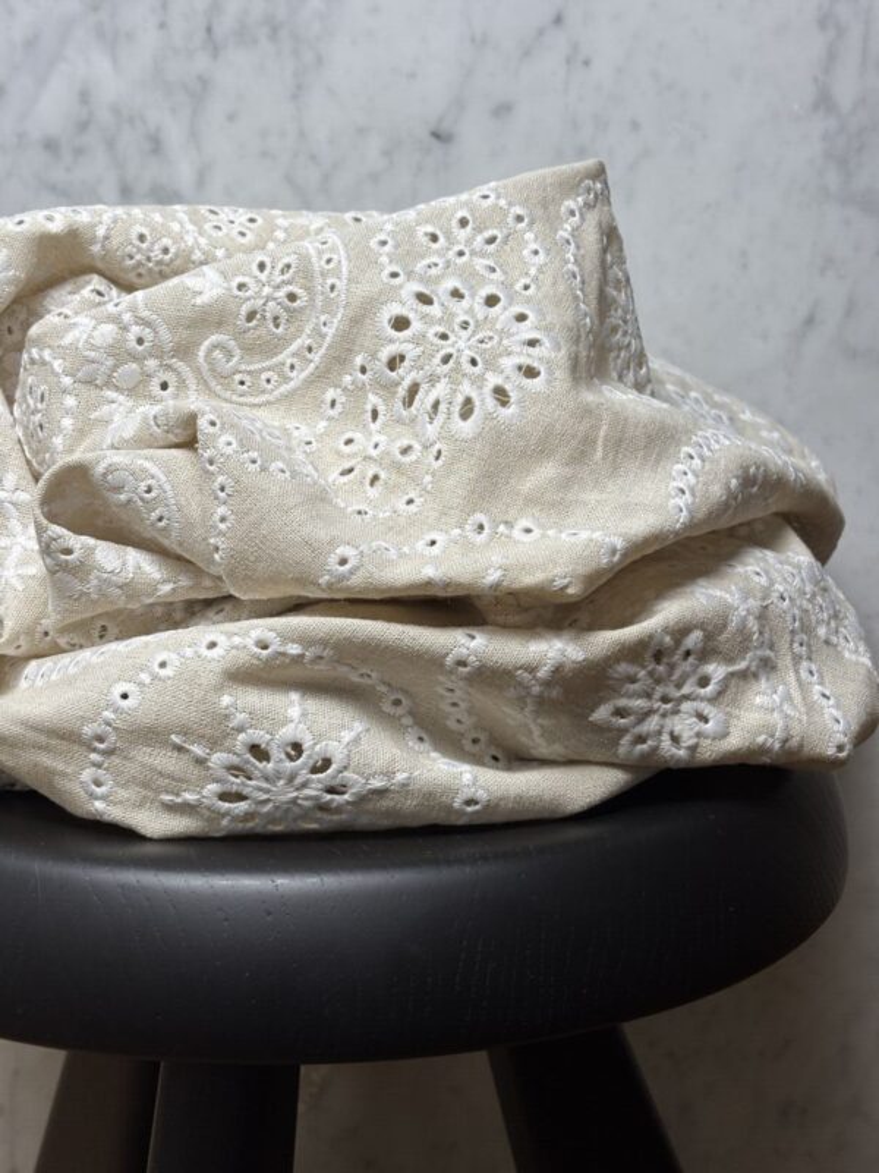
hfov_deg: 28.0
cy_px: 586
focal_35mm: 52
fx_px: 1761
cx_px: 440
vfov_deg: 36.8
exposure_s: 1/100
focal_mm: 5.96
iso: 50
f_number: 1.6
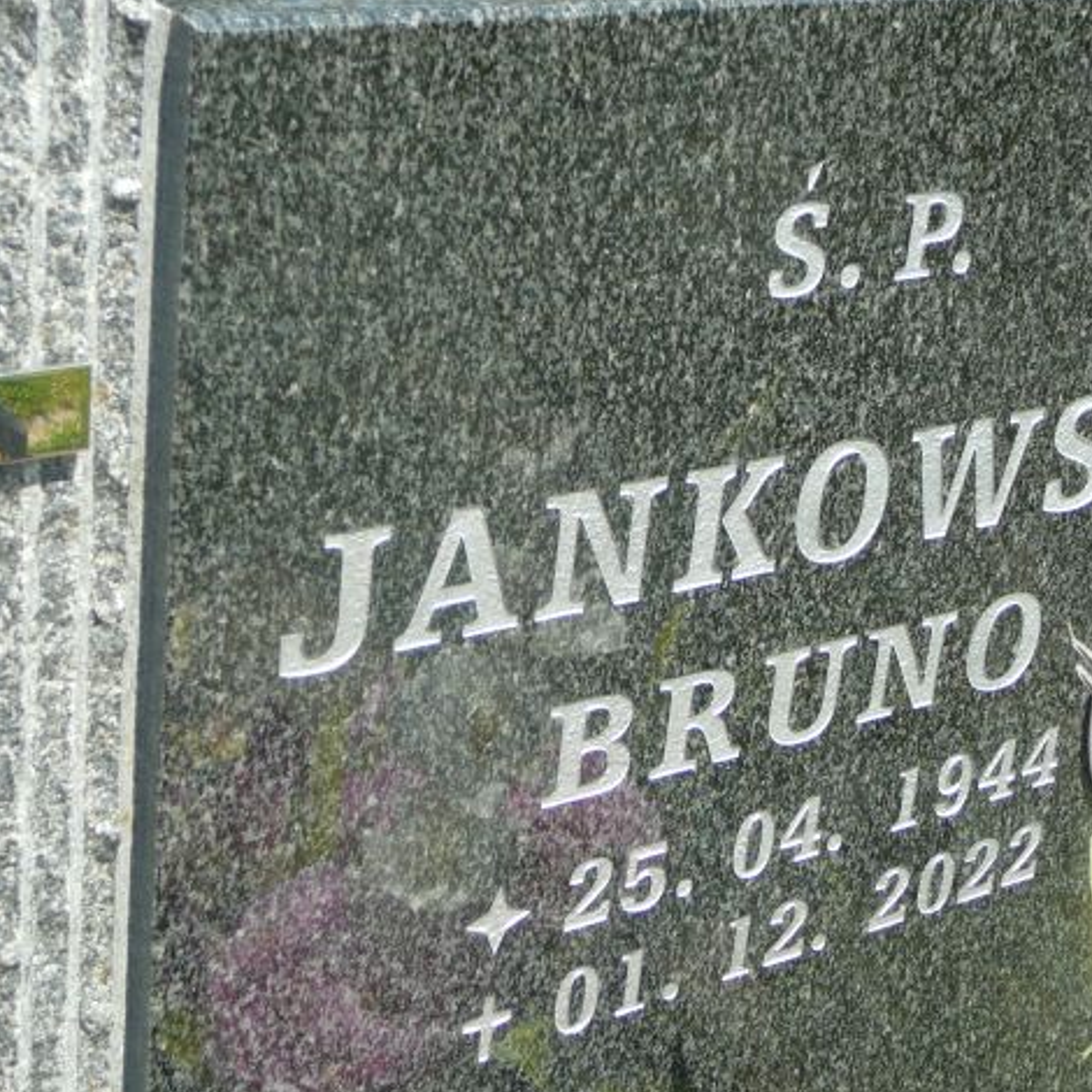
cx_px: 646
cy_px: 546
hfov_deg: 24.3
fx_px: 2534
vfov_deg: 24.3
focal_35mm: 71
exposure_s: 1/500
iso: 80
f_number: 3.5
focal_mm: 8.7
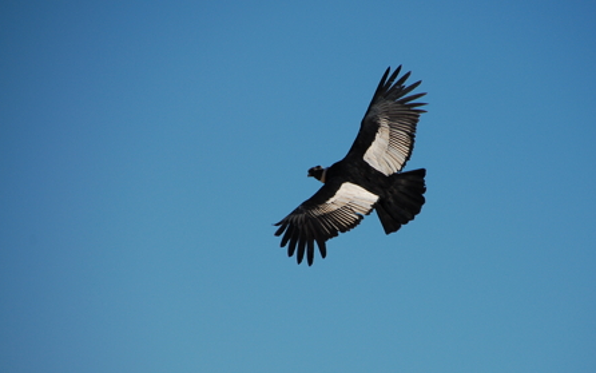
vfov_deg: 2.8
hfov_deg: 4.5
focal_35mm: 471
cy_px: 176
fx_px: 7652
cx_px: 358
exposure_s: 1/1000
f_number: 6.3
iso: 200
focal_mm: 250
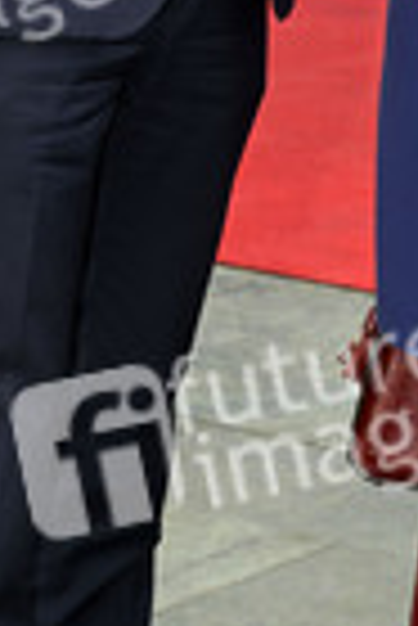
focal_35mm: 224
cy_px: -243
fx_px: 3891
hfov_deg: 6.1
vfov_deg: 9.0
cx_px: 373
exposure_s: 1/250
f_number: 6.3
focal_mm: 78
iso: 400
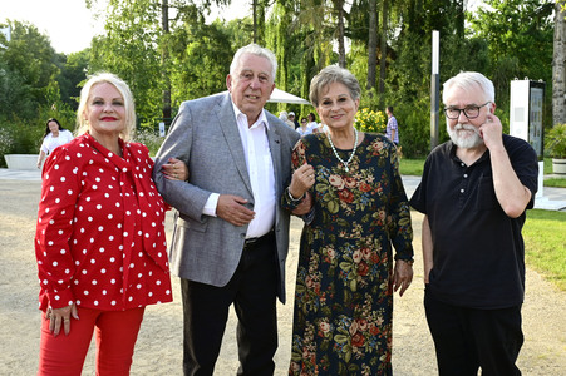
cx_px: 283
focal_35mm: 37
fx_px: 581
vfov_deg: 35.9
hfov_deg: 51.9
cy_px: 188
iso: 500
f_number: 9
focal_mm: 37
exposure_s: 1/200
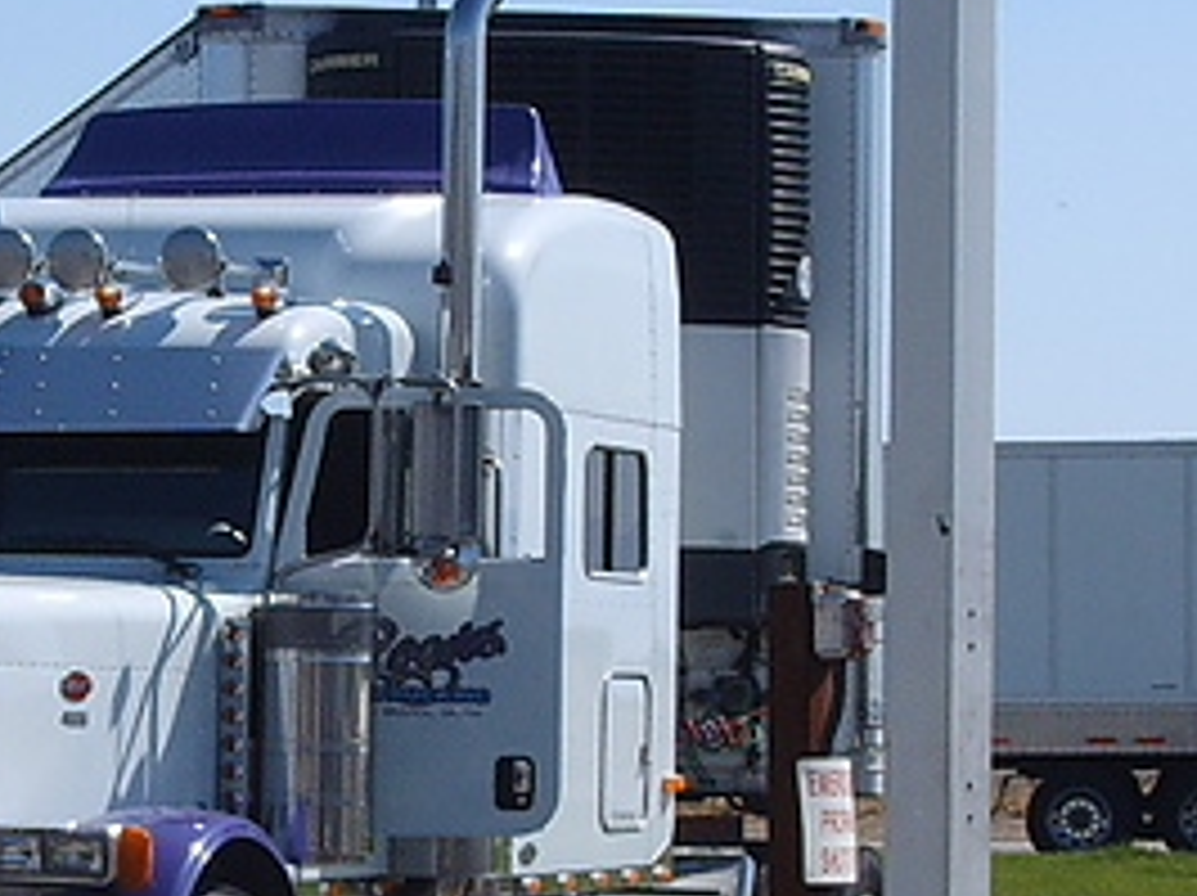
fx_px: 6633
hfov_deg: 10.3
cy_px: 716
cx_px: 216
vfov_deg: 7.7
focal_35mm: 192
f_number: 8.8
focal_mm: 14.1
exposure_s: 1/350
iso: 50
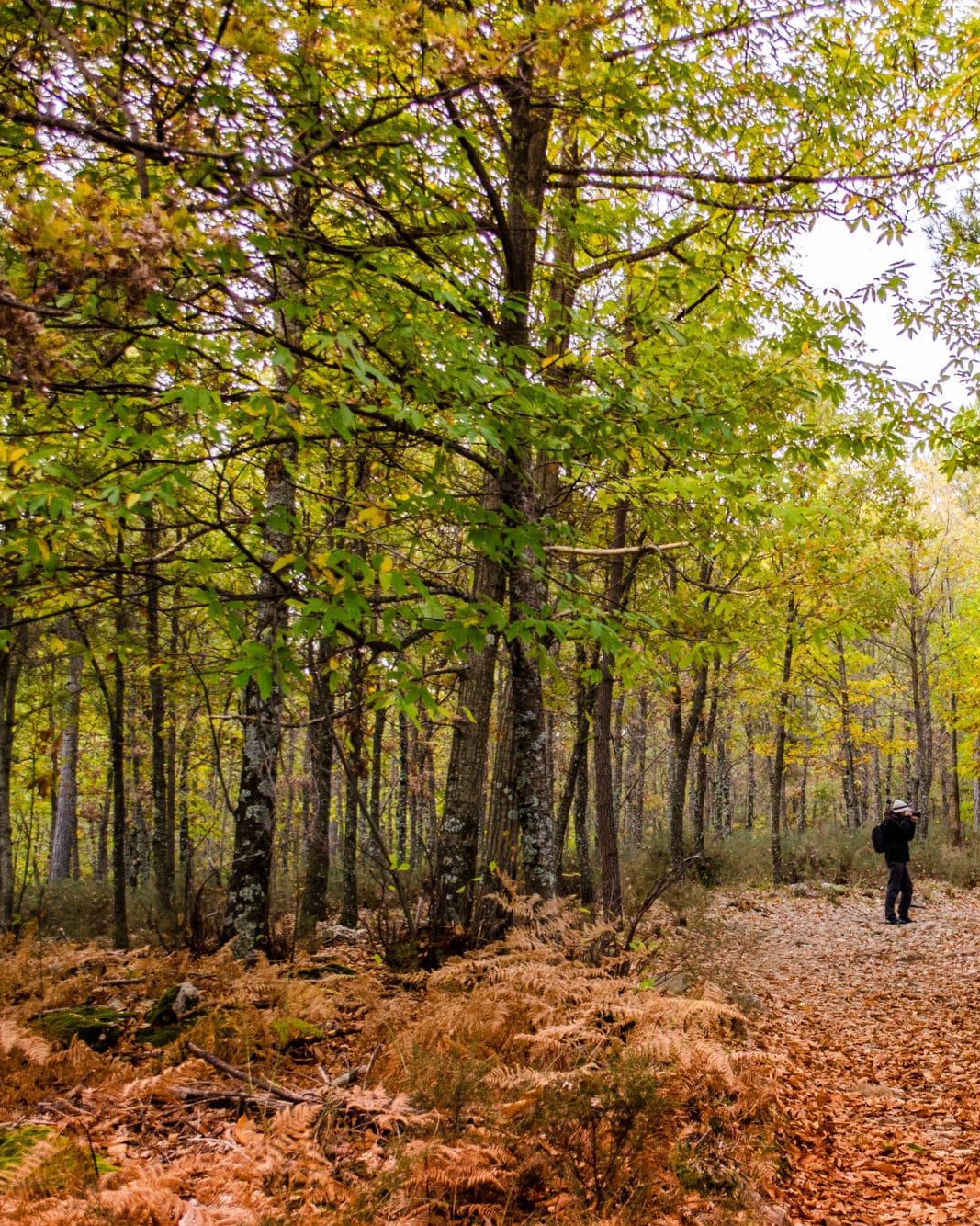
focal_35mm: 69
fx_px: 2502
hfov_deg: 21.6
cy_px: 604
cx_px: 902
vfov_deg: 27.5
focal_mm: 32
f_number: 5.6
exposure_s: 1/160
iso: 640
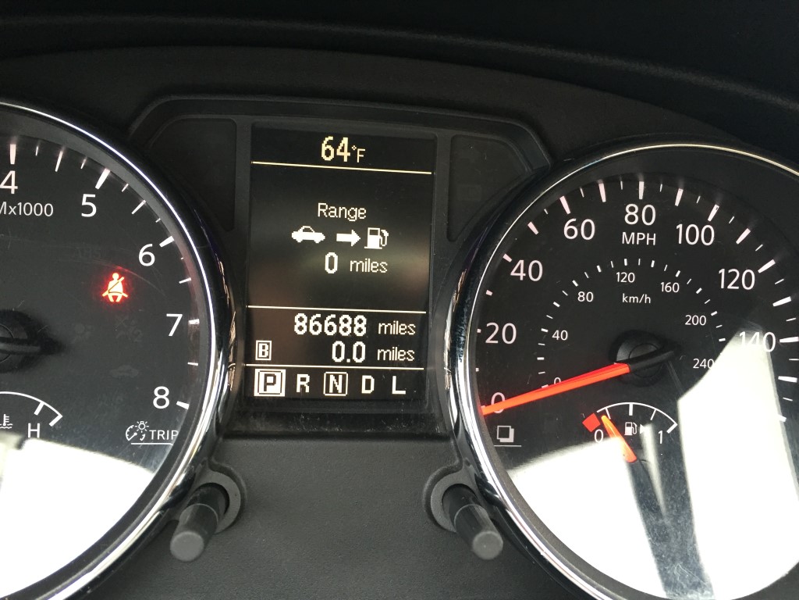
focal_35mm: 29
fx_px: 669
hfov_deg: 61.7
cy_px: 300
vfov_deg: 48.2
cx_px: 400
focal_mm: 4.15
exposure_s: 1/30
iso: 125
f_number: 2.2
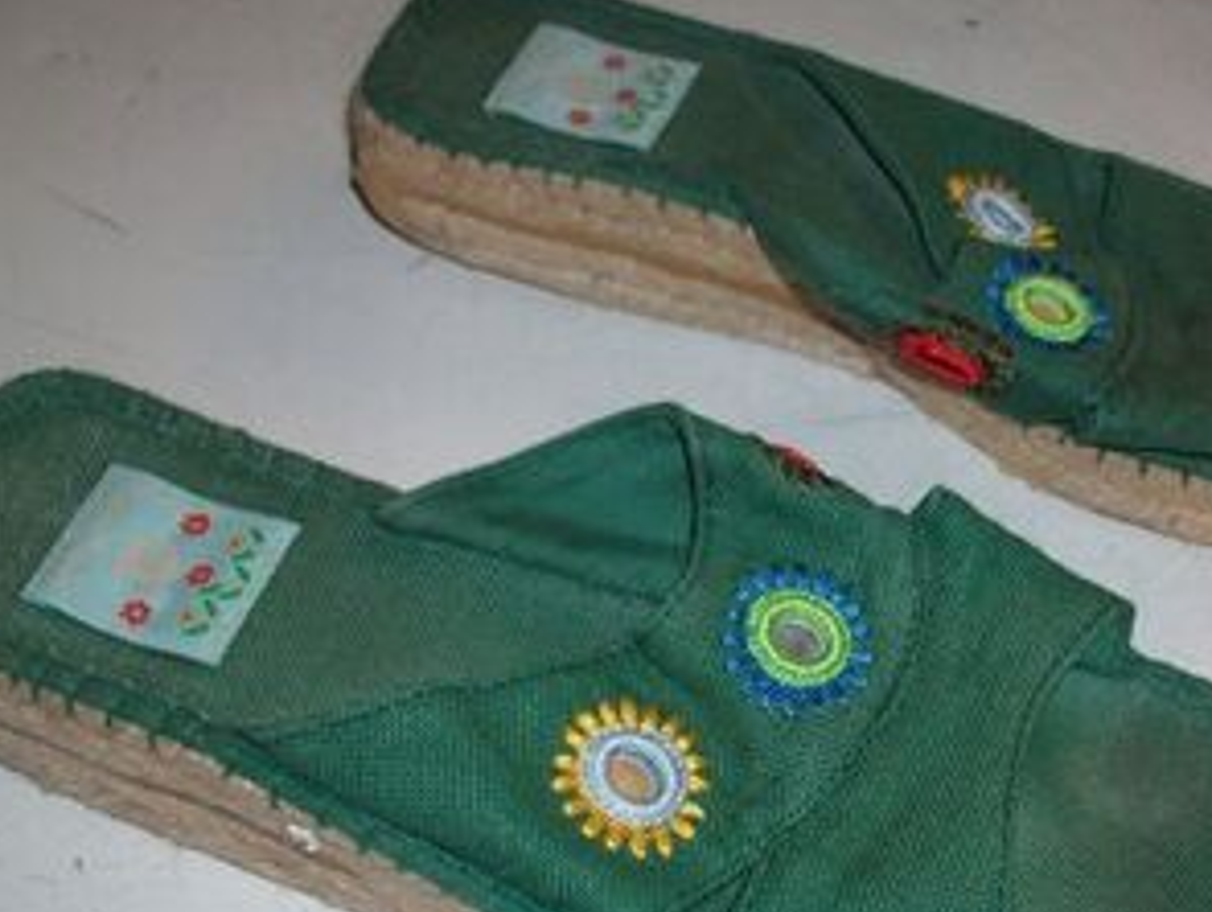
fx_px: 1823
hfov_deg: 36.7
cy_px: 563
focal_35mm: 52
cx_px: 703
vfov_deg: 28.0
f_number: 2.9
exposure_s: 1/40
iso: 80
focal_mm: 5.7
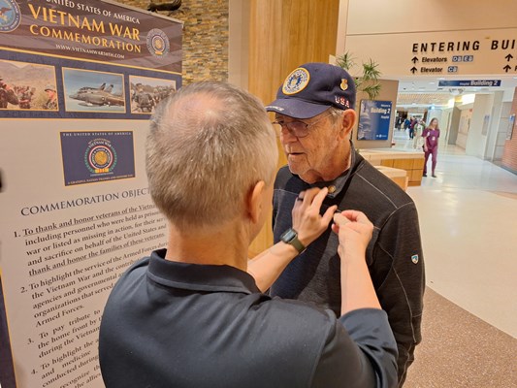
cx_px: 258
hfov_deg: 73.9
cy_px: 194
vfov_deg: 58.9
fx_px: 344
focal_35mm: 23
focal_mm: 5.54
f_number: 1.8
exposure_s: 1/30
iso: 200
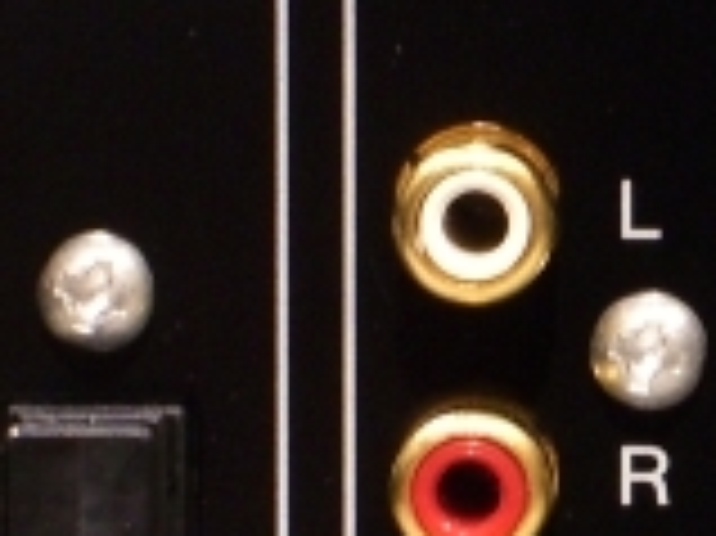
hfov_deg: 4.3
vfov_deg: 3.2
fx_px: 9487
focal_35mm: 459
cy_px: 81
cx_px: 910
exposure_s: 1/4
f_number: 5.1
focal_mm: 23.7
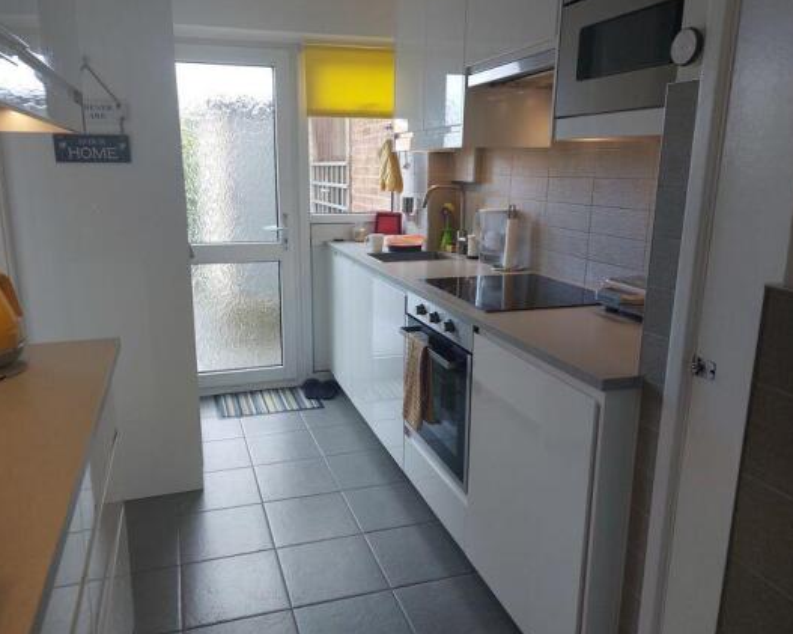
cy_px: 315
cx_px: 360
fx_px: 633
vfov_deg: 53.1
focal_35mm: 27
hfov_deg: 64.0
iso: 125
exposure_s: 1/100
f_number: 1.8
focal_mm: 5.23
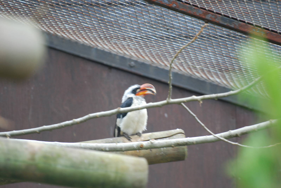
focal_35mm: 450
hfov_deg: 4.6
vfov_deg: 3.1
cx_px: 140
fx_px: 3517
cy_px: 94
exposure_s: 1/50
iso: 400
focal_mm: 300
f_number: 5.6
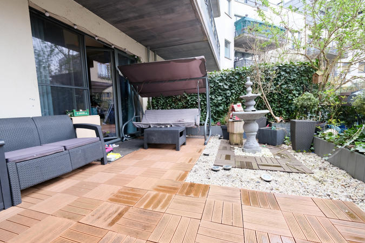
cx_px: 173
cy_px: 127
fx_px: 162
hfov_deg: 96.7
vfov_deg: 73.7
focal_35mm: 16
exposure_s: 1/80
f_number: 4
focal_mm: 10
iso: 320
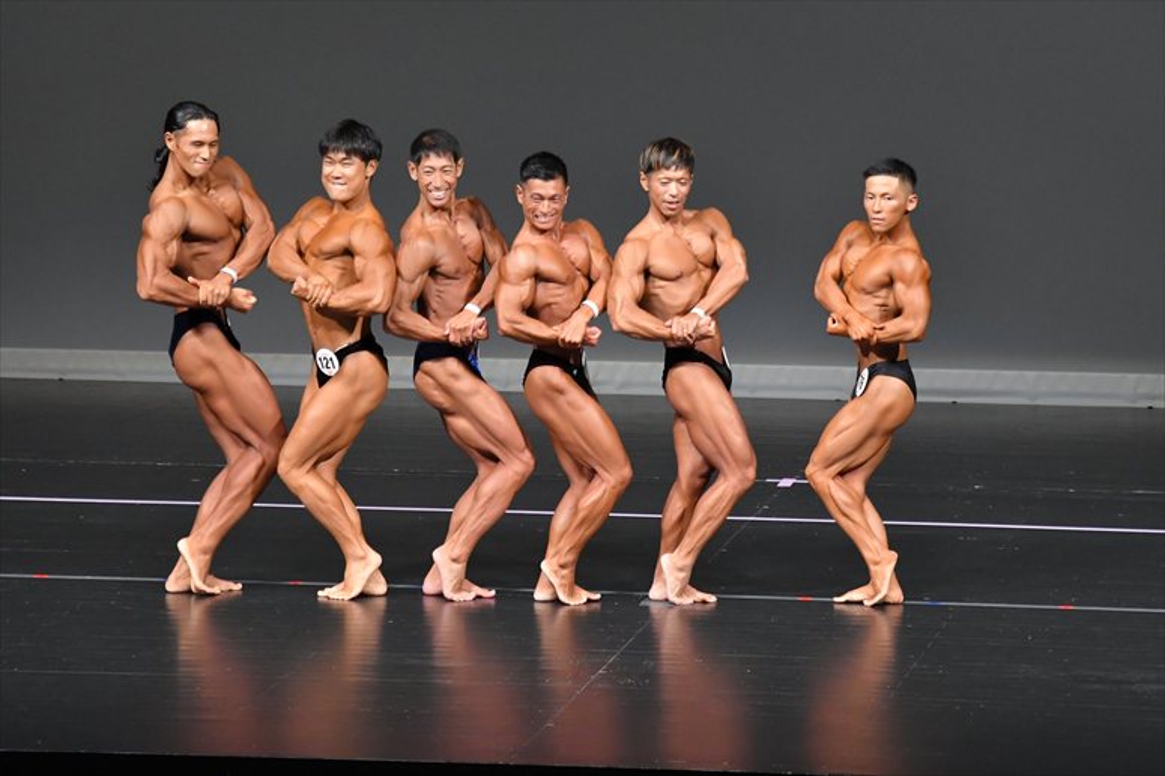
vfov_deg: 5.4
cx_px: 582
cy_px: 388
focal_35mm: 255
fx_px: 8248
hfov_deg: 8.1
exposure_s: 1/400
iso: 5000
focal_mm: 170
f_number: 5.6
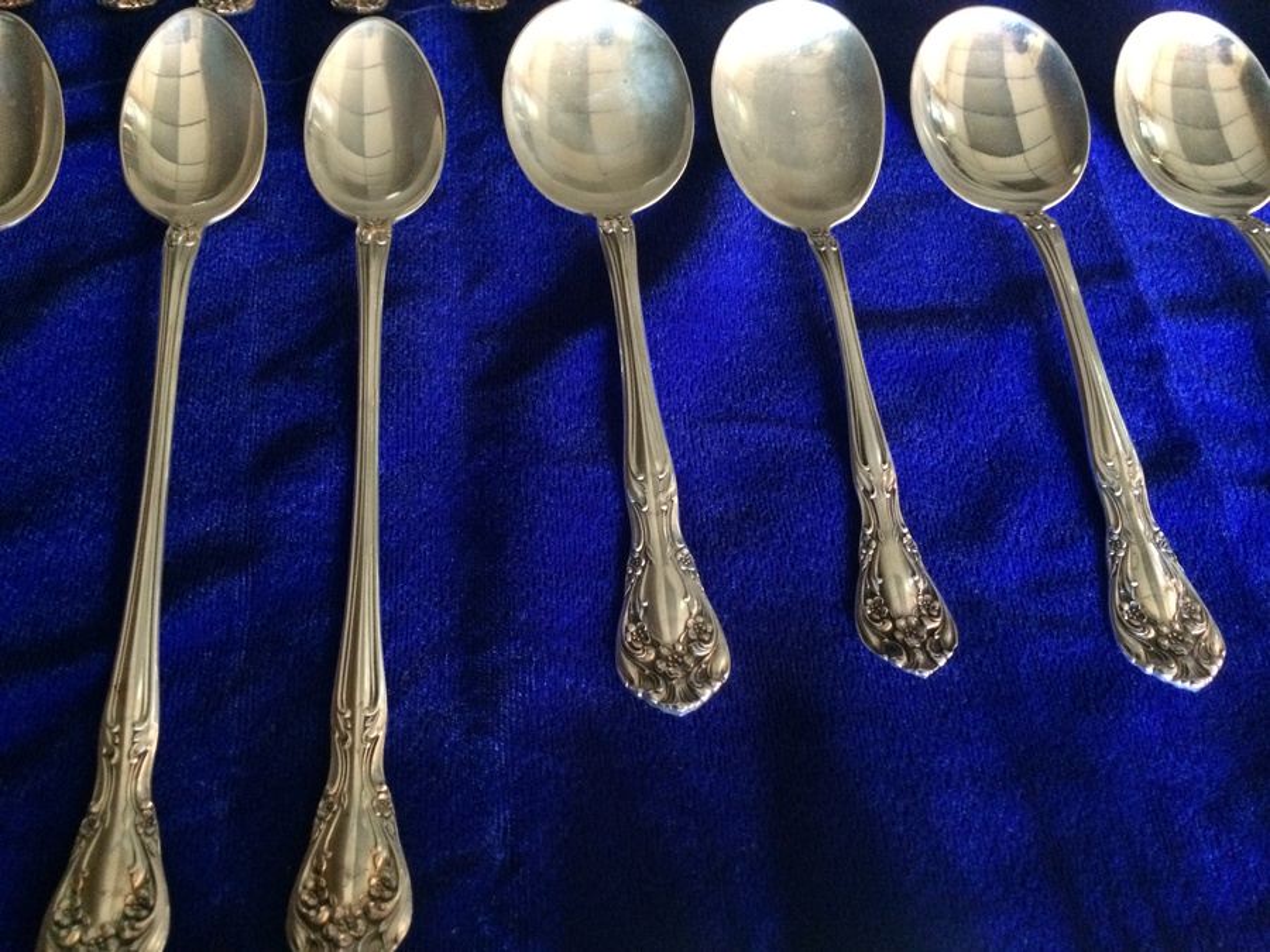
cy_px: 476
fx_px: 1101
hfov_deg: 60.0
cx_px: 635
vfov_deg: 46.8
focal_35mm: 30
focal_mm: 4.12
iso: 500
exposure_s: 1/15
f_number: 2.2
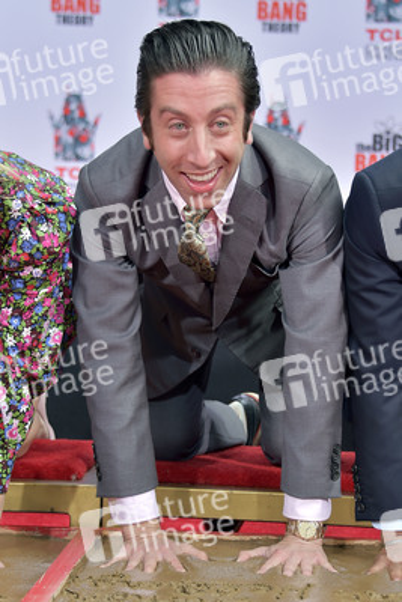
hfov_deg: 16.7
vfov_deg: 24.8
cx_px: 201
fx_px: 1372
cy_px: 301
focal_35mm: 82
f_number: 5
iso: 160
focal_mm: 82
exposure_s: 1/250
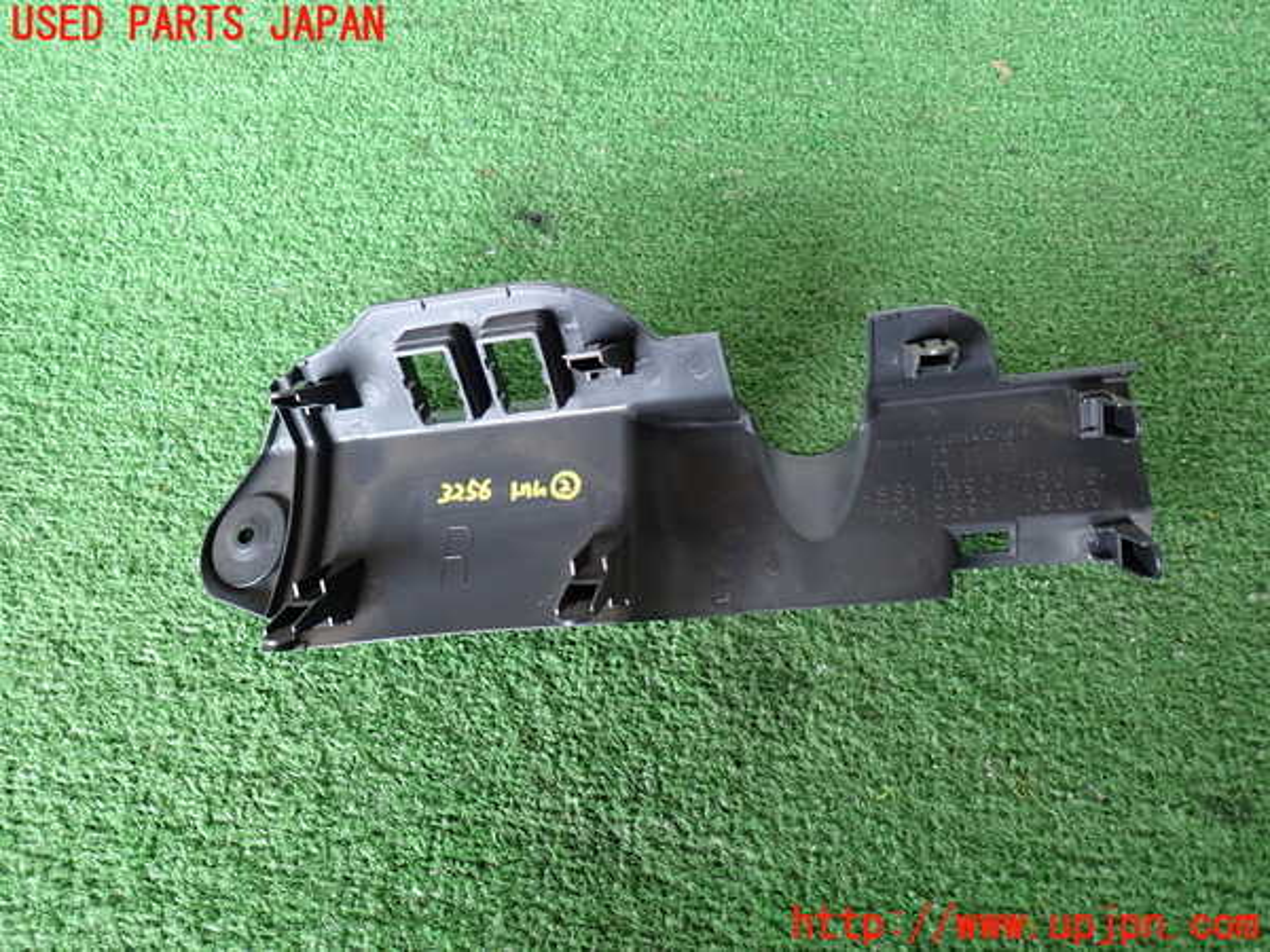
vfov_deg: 54.9
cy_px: 476
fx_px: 917
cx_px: 635
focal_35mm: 25
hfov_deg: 69.4
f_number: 2
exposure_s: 1/40
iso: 200
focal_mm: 4.5
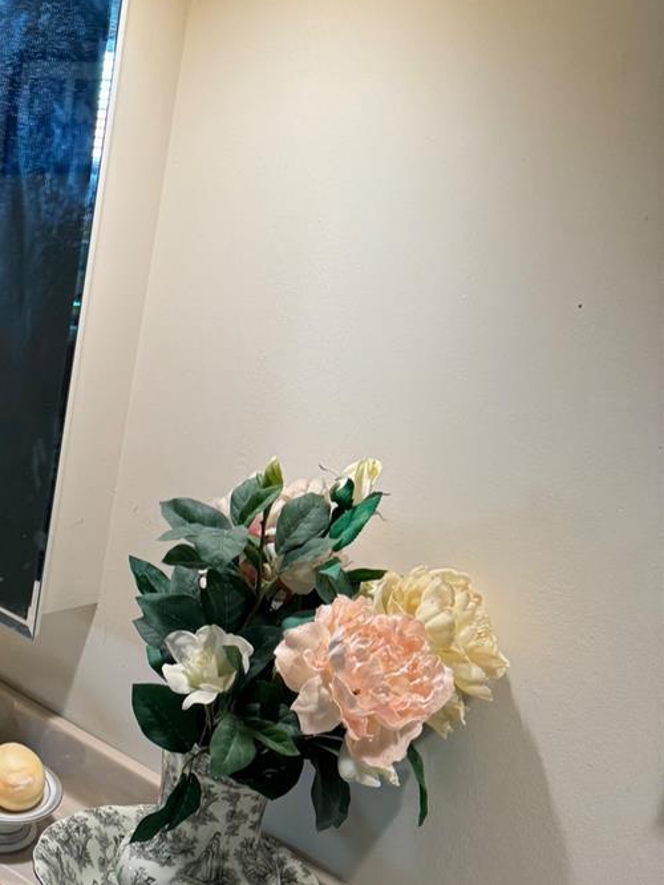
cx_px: -82
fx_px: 1380
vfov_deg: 34.3
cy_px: 728
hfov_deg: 25.0
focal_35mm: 54
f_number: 1.78
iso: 160
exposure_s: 1/120
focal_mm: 6.76
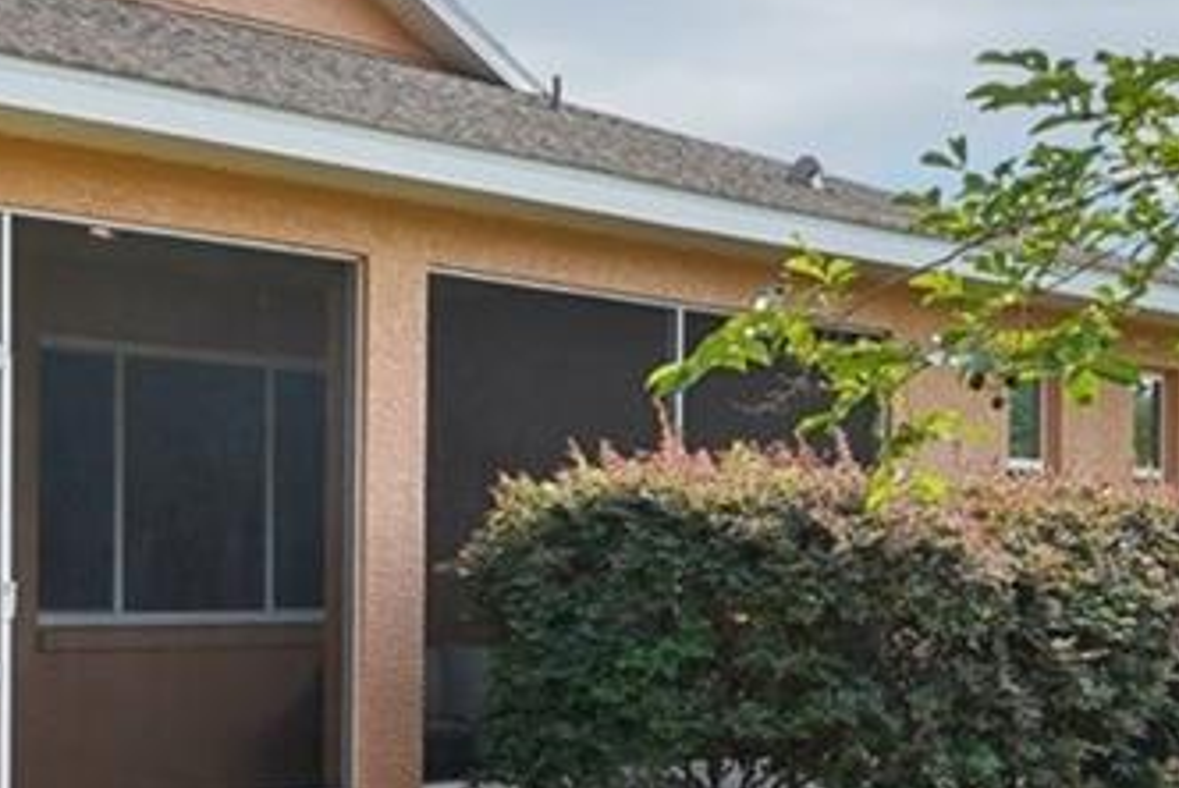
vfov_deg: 17.6
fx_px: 2524
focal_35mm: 77
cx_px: -284
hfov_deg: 23.7
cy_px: 642
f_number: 8
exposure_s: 1/60
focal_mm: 16
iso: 50
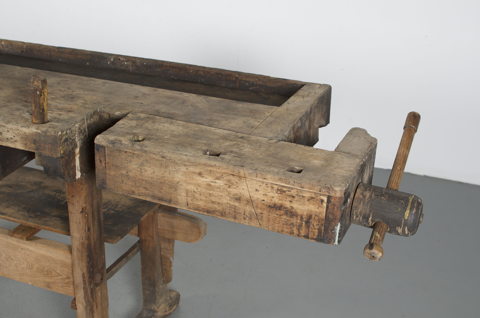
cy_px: 159
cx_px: 240
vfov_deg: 25.6
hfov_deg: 37.9
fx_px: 699
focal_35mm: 52
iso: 100
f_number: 6.3
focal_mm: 35
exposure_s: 1/125
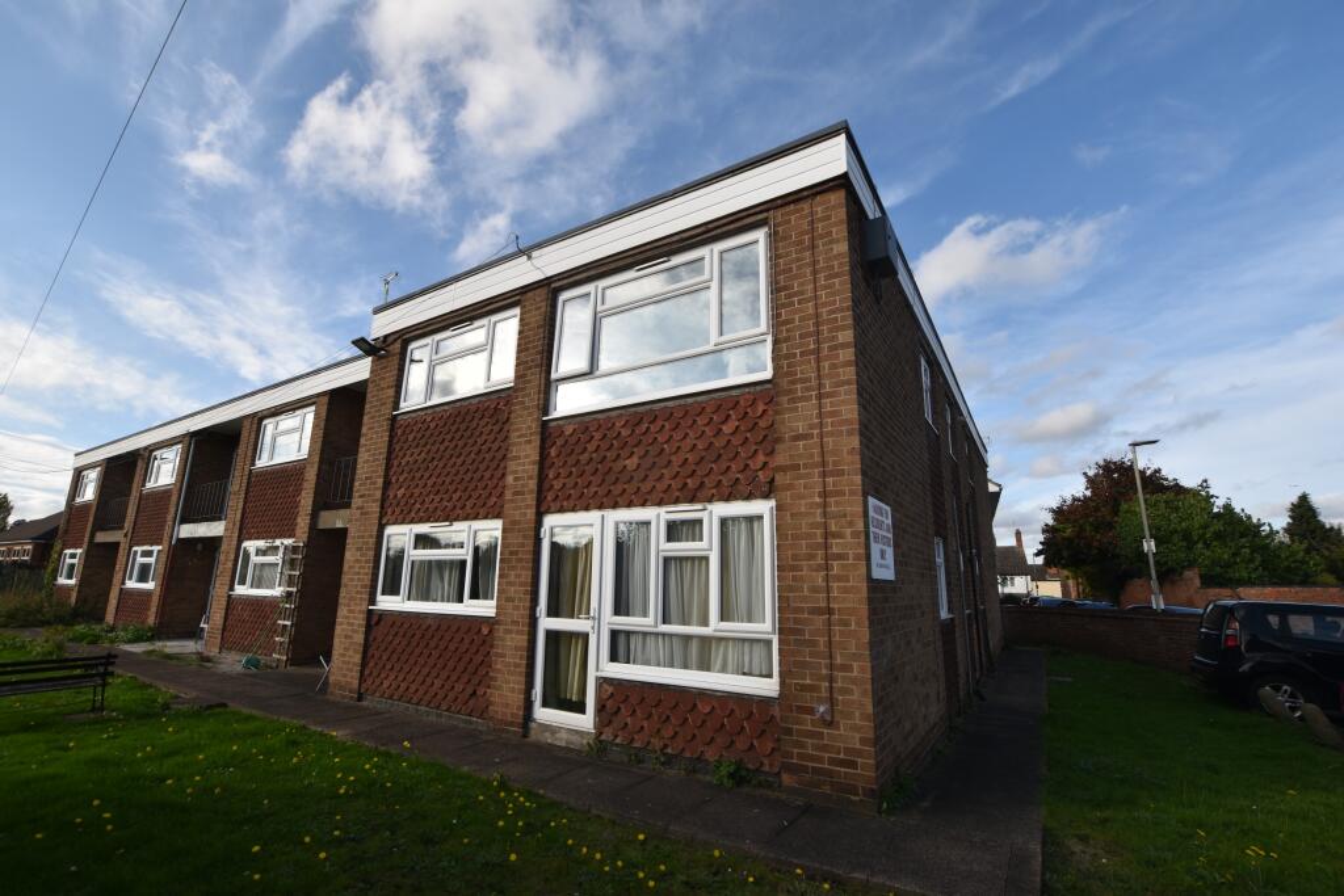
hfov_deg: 100.4
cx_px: 672
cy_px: 448
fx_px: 560
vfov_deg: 77.3
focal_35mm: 15
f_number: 7.1
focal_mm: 10
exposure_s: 1/200
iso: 100
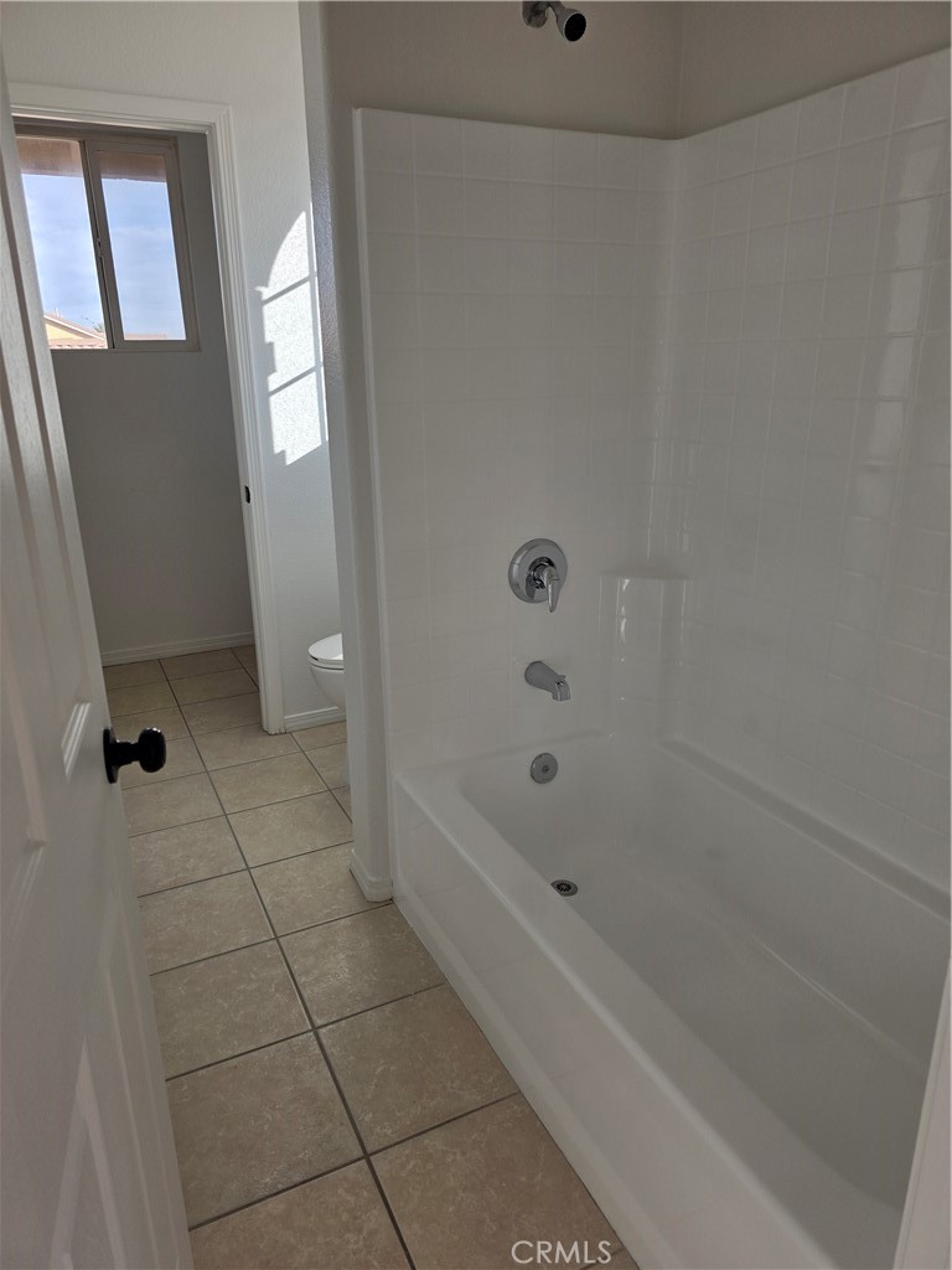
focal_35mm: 23
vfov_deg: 73.9
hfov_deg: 58.9
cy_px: 635
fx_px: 843
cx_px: 476
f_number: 1.7
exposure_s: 1/1425
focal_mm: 6.3
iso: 80
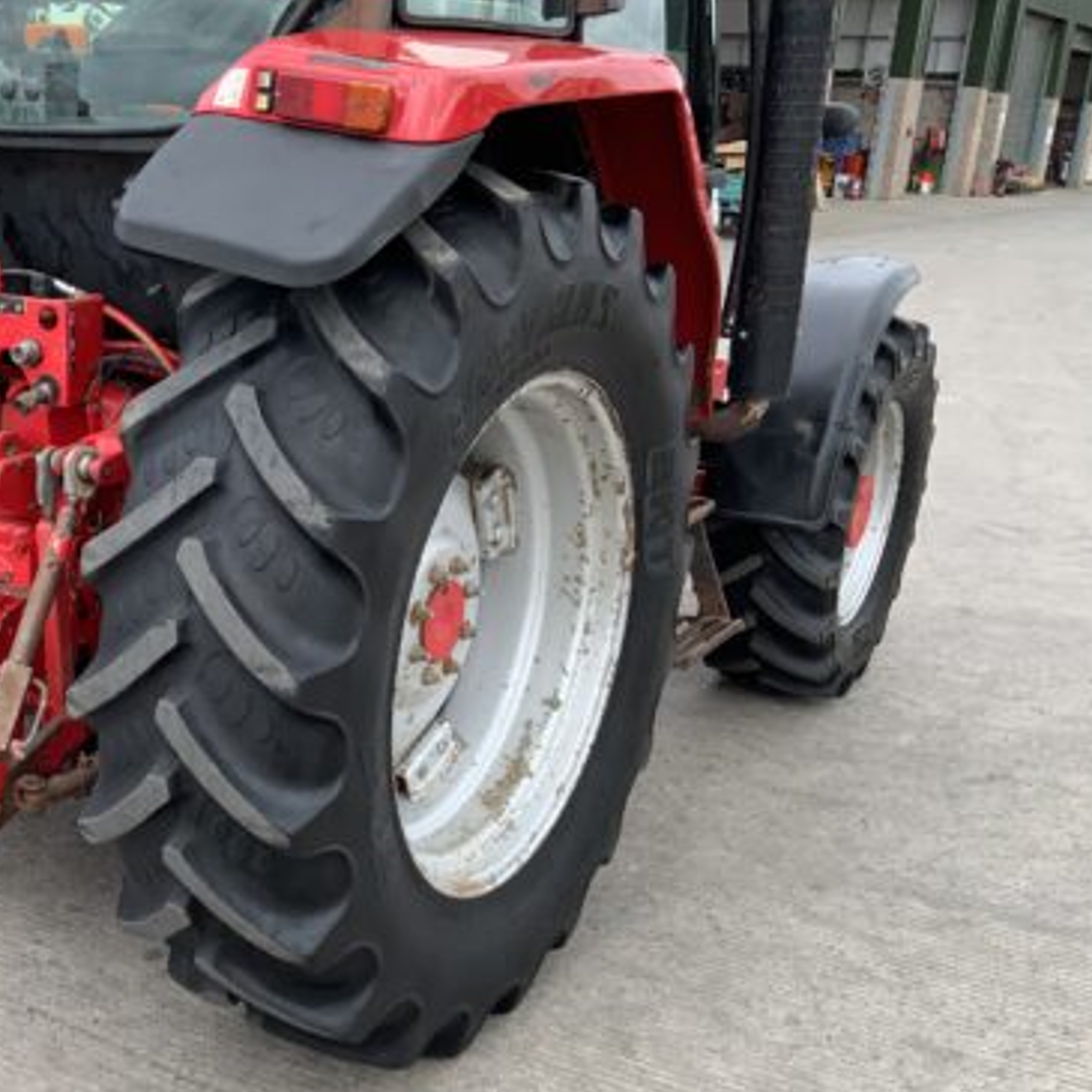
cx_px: 171
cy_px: 619
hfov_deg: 35.9
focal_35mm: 45
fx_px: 1606
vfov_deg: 37.5
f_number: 1.8
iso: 16
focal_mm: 3
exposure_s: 1/500
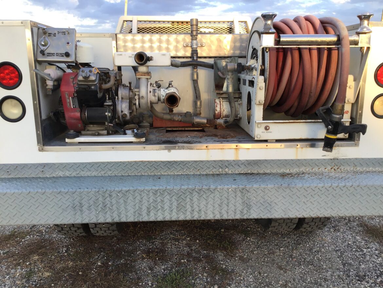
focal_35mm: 31
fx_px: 343
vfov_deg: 45.5
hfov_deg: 58.3
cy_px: 144
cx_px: 192
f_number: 2.4
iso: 40
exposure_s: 1/120
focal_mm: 3.3
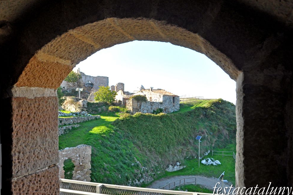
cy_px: 99
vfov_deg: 46.4
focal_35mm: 28
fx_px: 228
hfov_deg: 65.5
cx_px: 149
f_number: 9
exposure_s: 1/250
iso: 500
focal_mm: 18
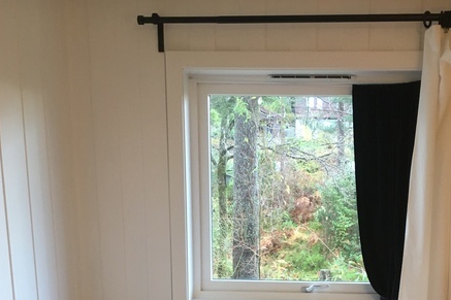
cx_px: 279
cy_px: 359
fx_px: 664
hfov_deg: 37.3
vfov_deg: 23.4
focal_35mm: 53
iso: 125
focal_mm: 4.15
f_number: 2.2
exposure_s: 1/33
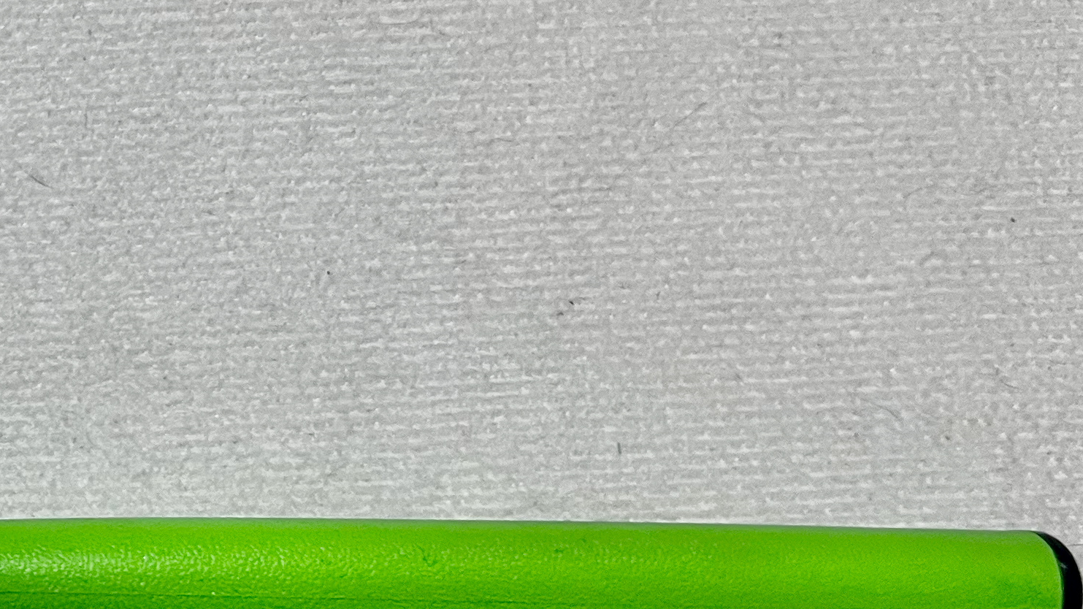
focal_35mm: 77
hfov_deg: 24.2
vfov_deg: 15.7
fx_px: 2211
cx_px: -313
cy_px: 399
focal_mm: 5.7
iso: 160
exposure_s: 1/60
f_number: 1.5
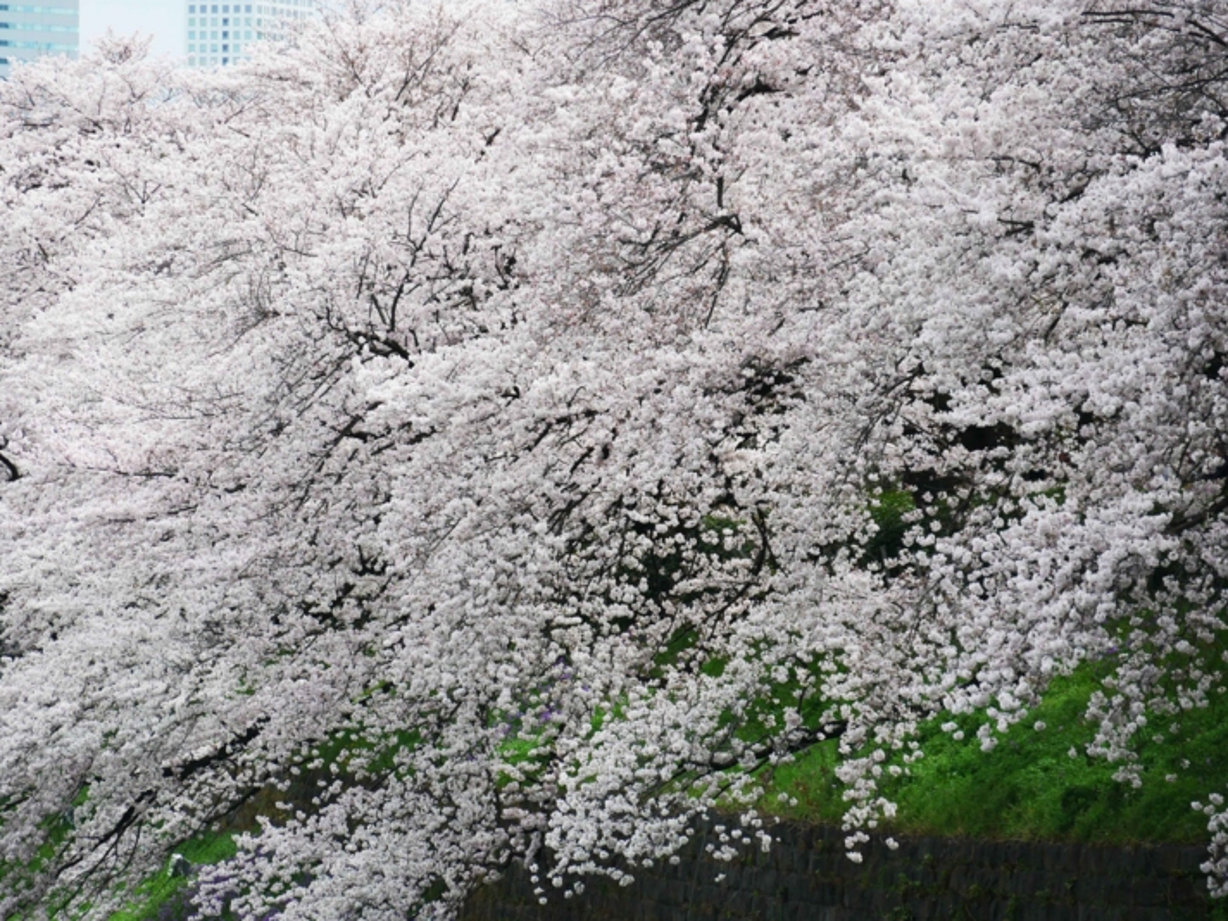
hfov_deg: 6.3
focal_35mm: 315
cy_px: 513
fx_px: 11175
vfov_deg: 4.7
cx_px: 564
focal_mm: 140
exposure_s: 1/640
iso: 200
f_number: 5.6
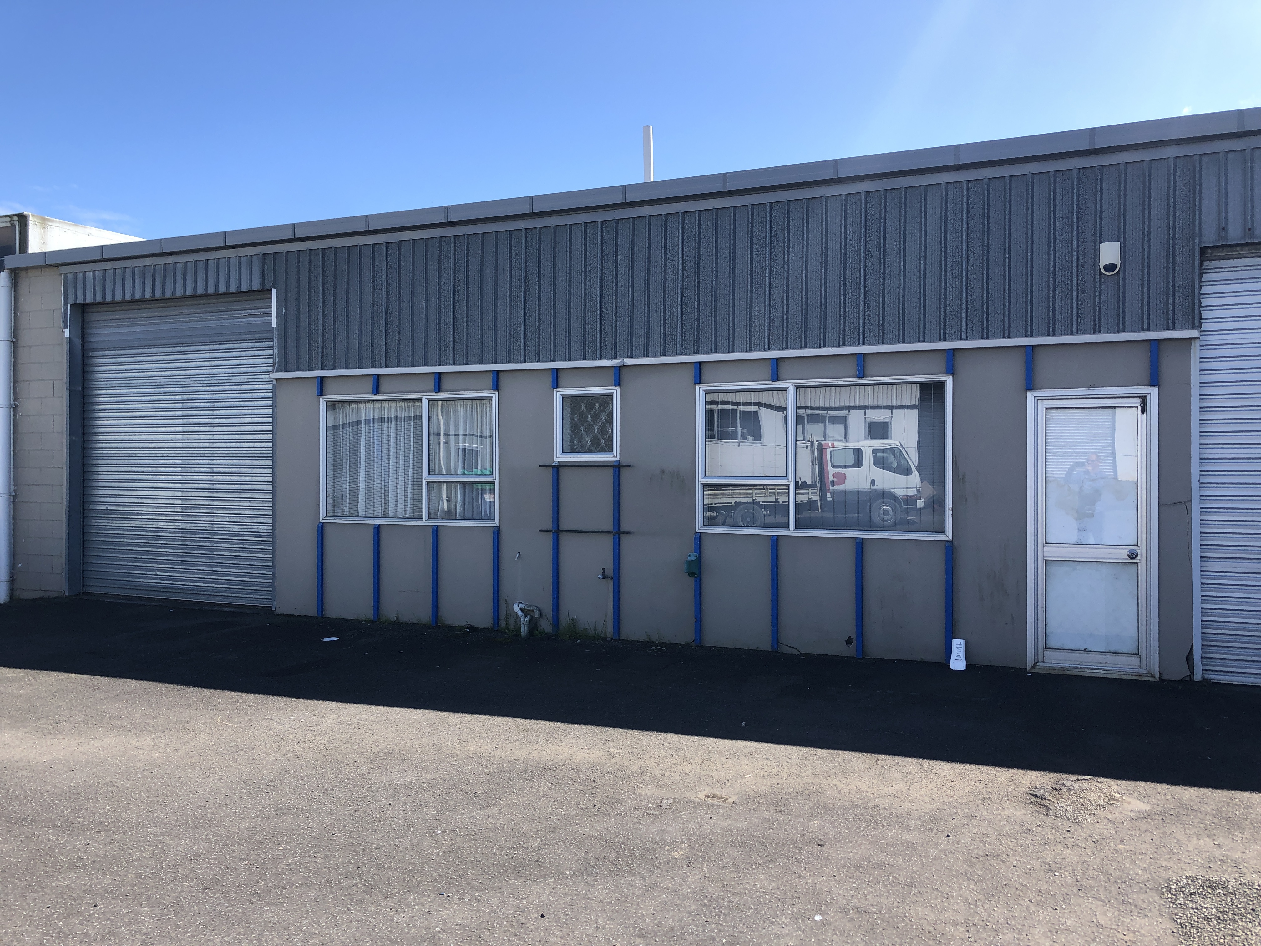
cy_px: 473
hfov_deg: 63.4
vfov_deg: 49.7
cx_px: 630
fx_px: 1020
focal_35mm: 28
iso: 20
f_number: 1.8
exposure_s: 1/889
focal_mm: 3.99
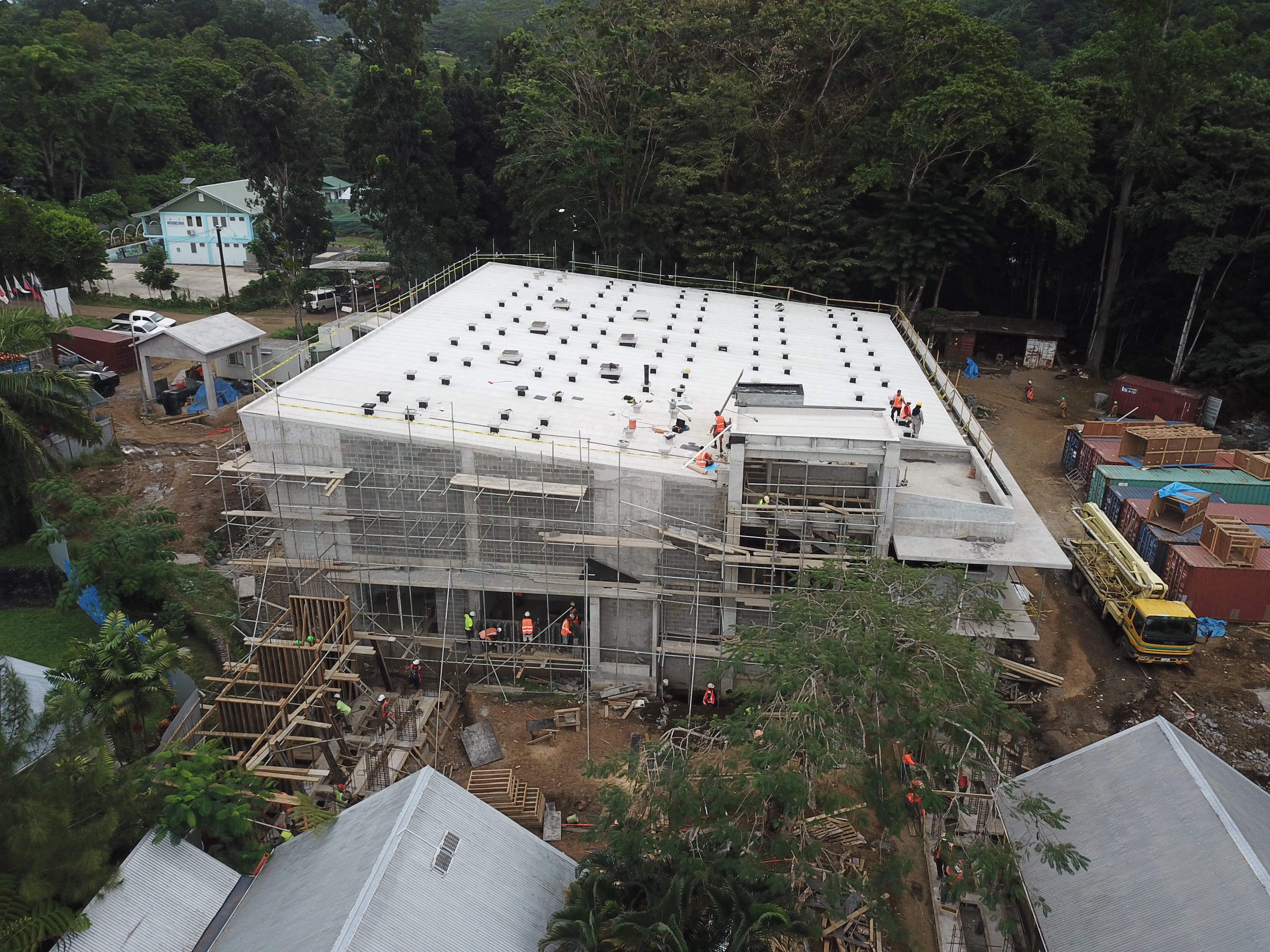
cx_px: 635
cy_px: 476
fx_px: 954
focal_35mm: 26
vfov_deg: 53.1
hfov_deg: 67.3
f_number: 2.2
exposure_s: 1/475
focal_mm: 4.73
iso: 100
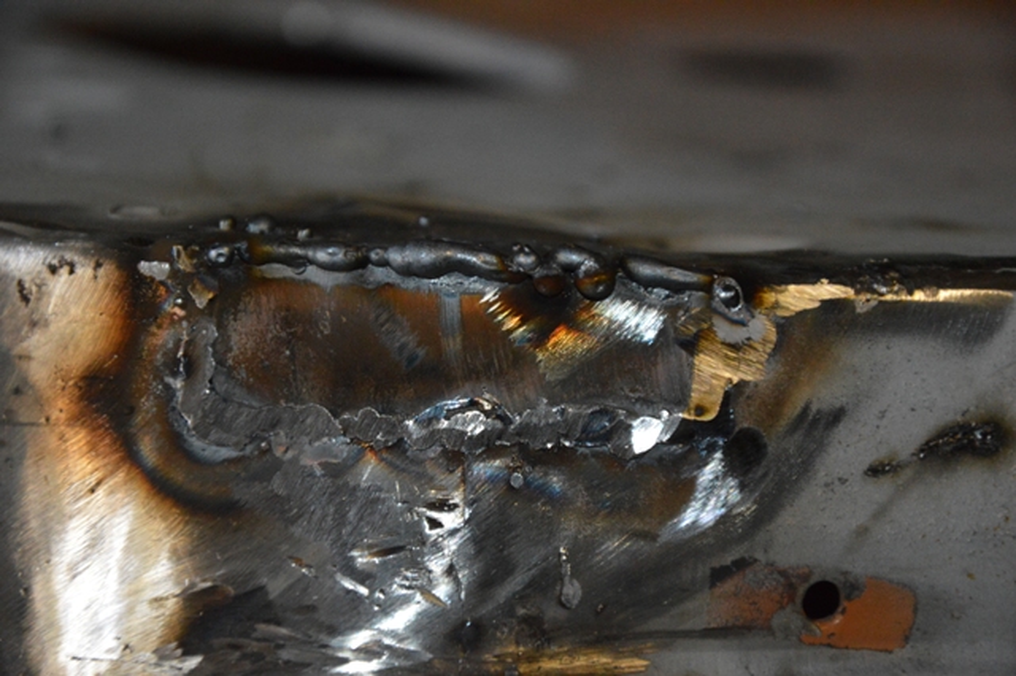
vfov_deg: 8.7
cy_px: 338
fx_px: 4443
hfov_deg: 13.0
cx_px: 508
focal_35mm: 158
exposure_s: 1/60
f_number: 5.6
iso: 3200
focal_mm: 105
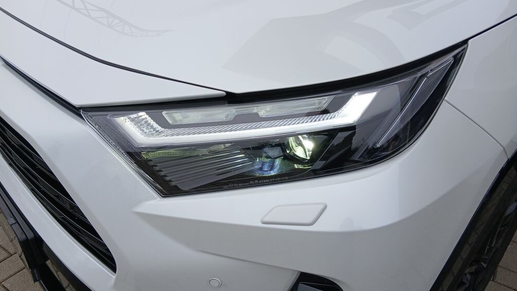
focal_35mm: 29
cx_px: 255
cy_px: 155
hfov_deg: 66.1
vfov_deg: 40.2
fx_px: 398
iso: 32
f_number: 1.8
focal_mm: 3.98
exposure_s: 1/100
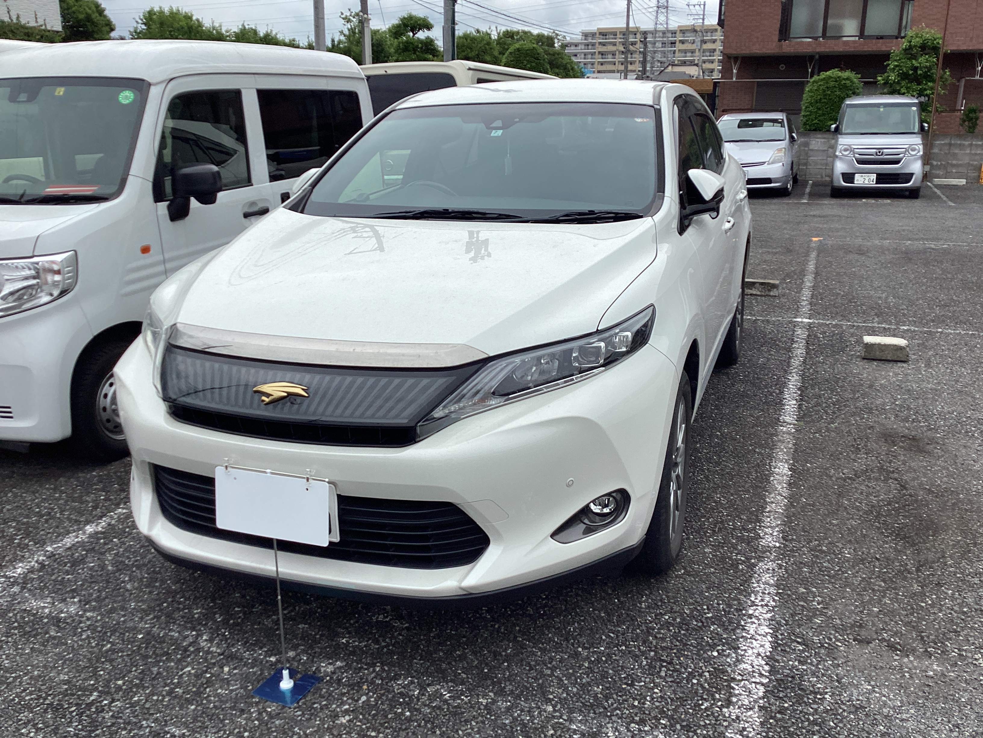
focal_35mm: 31
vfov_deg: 45.4
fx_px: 880
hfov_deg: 58.4
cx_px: 492
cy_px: 369
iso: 25
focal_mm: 3.3
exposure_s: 1/536
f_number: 2.4
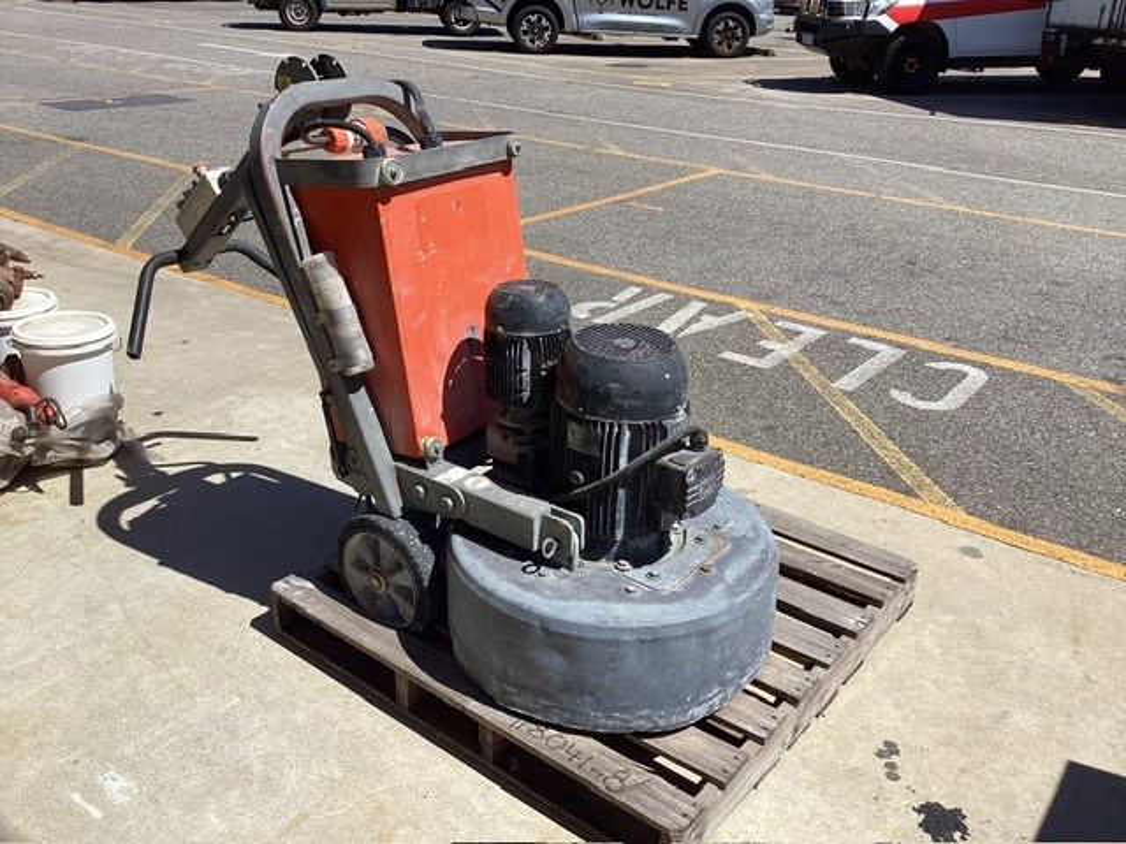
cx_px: 563
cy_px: 422
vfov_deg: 45.4
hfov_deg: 58.4
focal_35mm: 31
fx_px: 1008
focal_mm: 3.3
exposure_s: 1/1698
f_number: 2.4
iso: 25
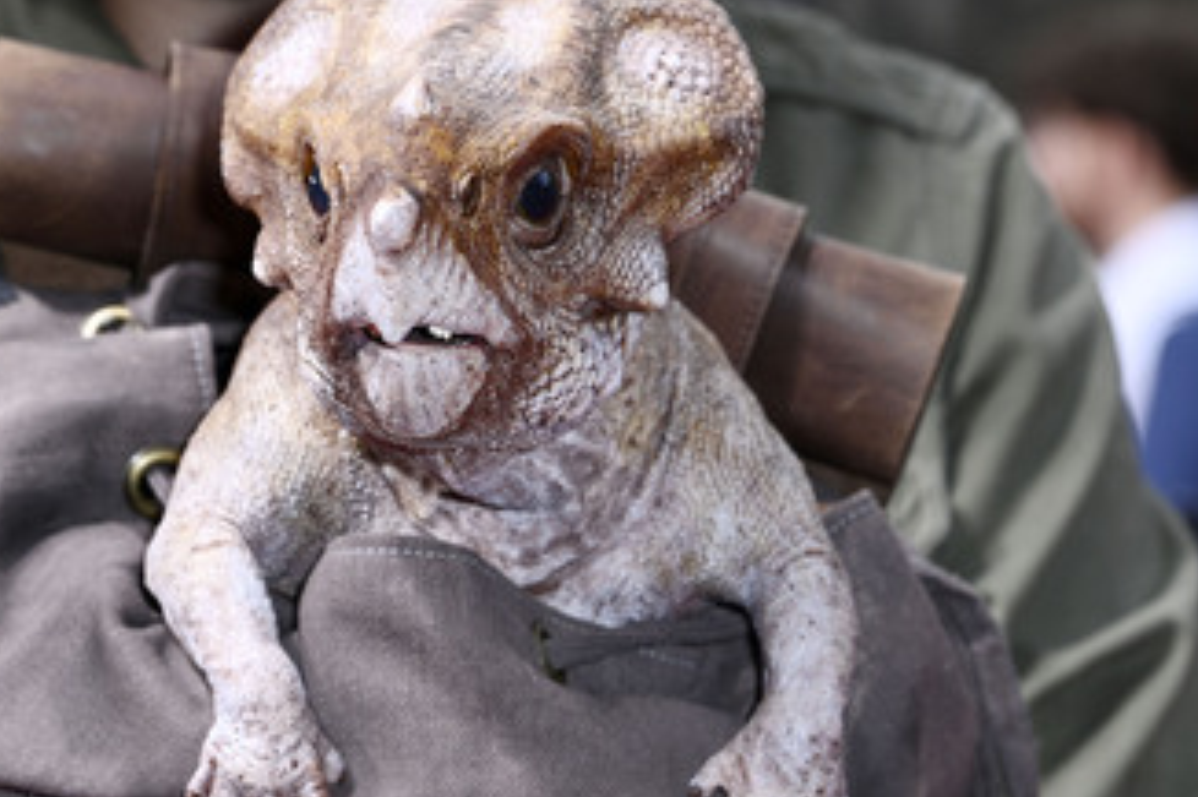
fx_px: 7816
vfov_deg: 5.8
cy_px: 422
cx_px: 450
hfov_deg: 8.8
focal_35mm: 235
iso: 250
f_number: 7.1
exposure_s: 1/200
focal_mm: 170
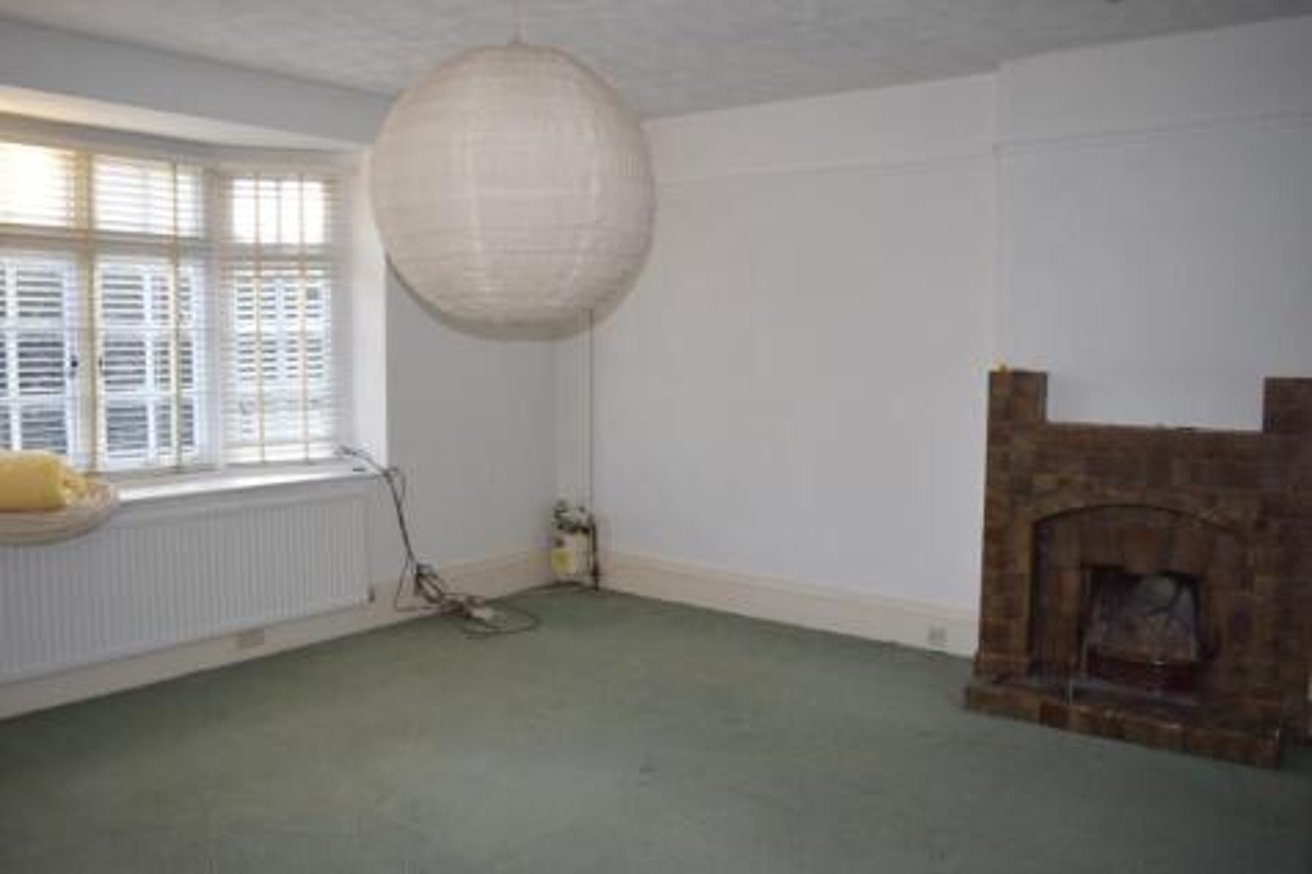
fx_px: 984
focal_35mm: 27
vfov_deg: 47.9
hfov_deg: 67.4
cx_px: 656
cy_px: 437
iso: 400
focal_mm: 18
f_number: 4
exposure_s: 1/80
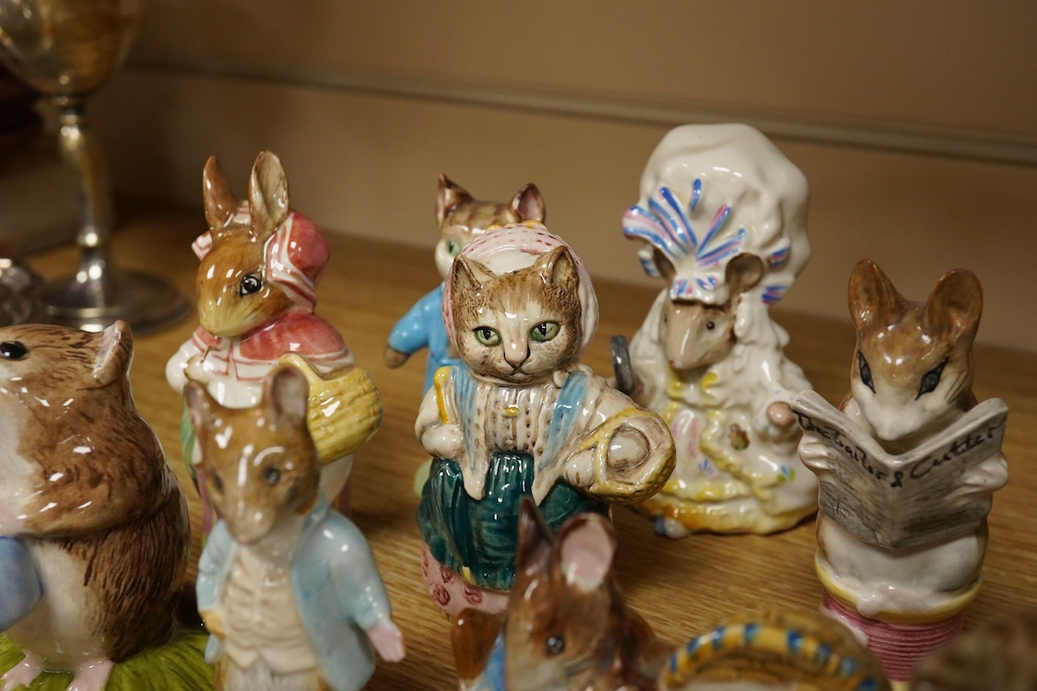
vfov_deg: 29.9
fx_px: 1296
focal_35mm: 45
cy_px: 346
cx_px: 518
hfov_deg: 43.6
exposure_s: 1/160
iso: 2500
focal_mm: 30
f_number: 10
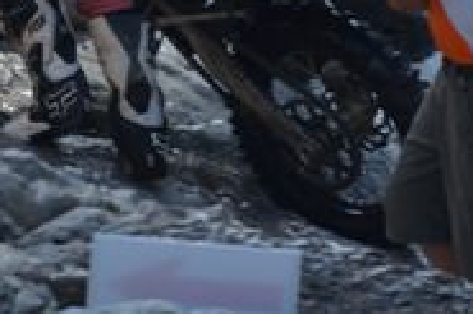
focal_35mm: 1039
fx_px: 13639
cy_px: -101
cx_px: -43
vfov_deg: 1.3
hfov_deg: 2.0
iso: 100
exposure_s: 1/320
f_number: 6.3
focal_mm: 200
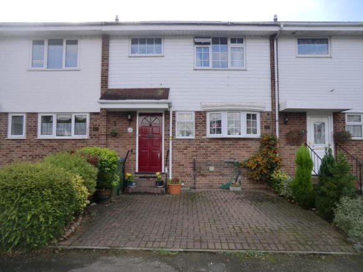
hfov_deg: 71.6
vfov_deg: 56.8
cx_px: 182
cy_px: 136
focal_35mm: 24
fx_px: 252
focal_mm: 4.3
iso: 64
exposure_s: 1/320
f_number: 3.2
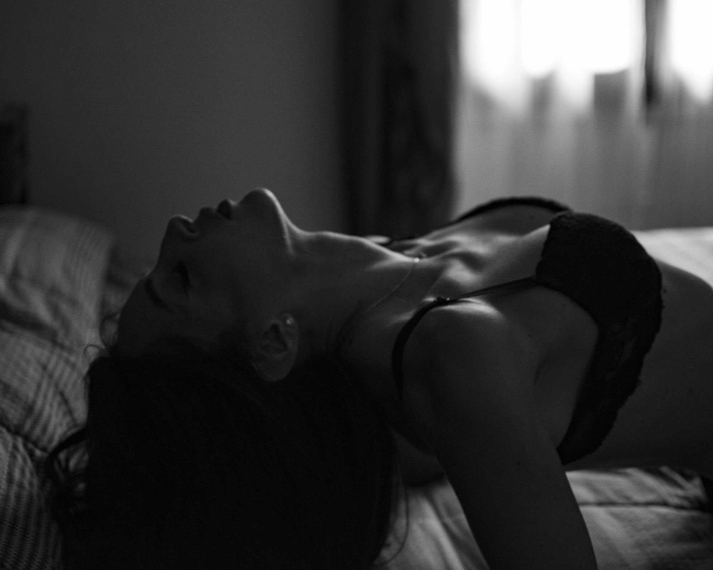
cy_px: 285
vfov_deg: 25.6
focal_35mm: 60
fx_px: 1257
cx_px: 427
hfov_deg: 31.6
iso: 1600
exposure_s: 1/60
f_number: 1.8
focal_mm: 35
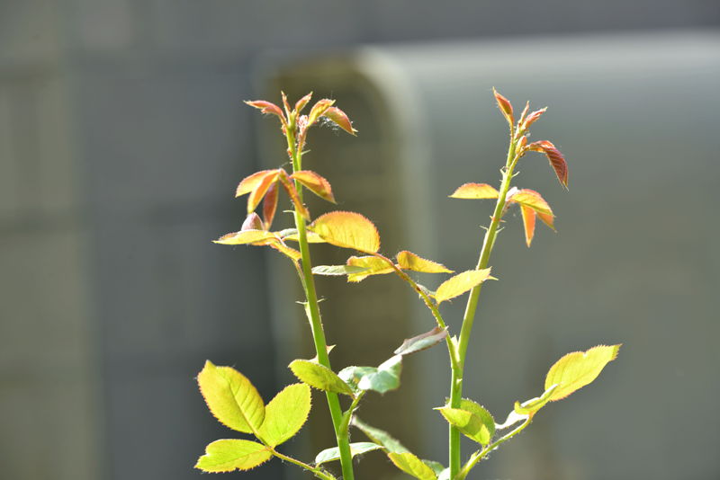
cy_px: 240
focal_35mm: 185
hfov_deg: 11.1
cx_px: 360
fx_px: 3701
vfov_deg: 7.4
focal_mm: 185
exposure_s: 1/30
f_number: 8
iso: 100
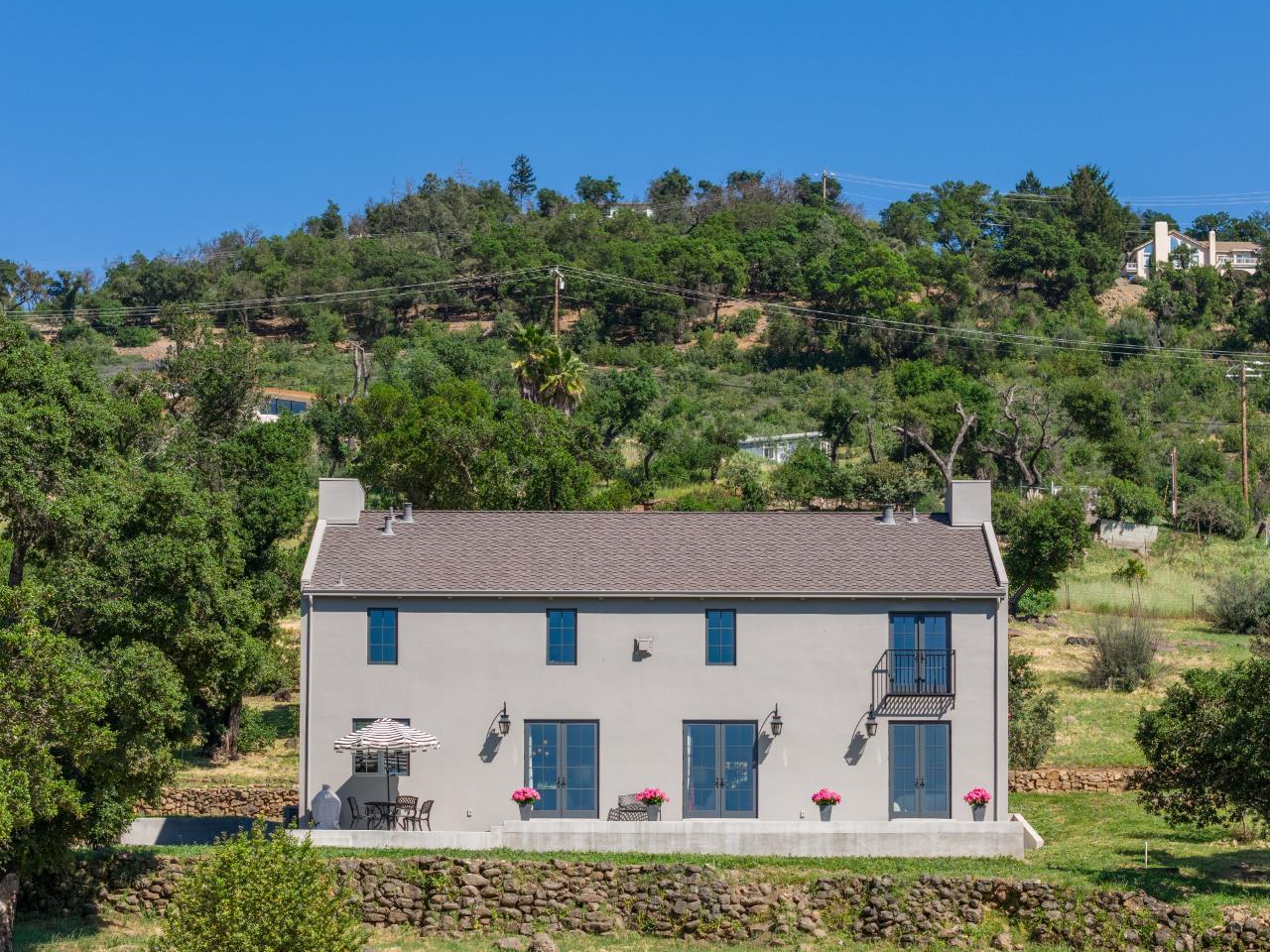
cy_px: 554
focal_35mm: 82
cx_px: 673
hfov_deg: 23.8
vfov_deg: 18.0
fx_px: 3008
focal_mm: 19.4
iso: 125
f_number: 2.8
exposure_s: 1/1000
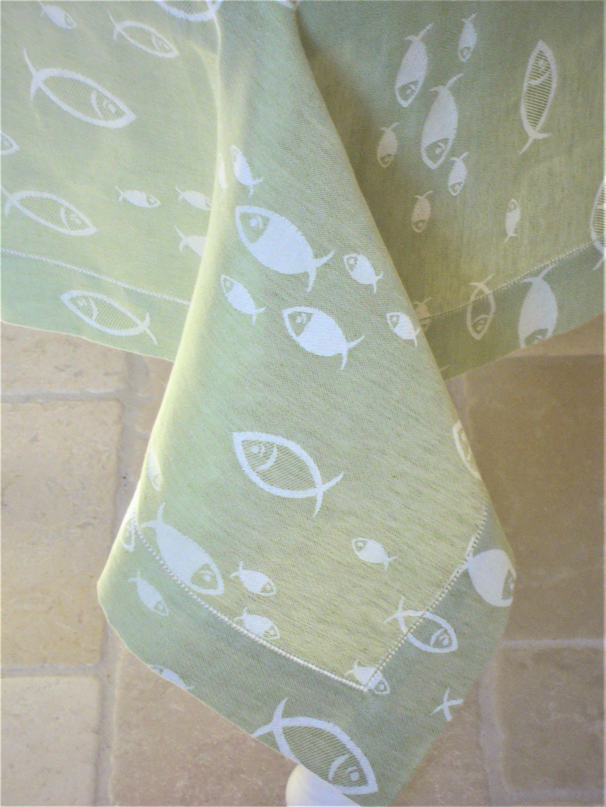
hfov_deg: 13.1
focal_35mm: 113
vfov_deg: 17.4
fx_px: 2638
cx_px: 303
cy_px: 404
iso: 450
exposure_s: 1/80
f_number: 5.9
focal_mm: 20.3
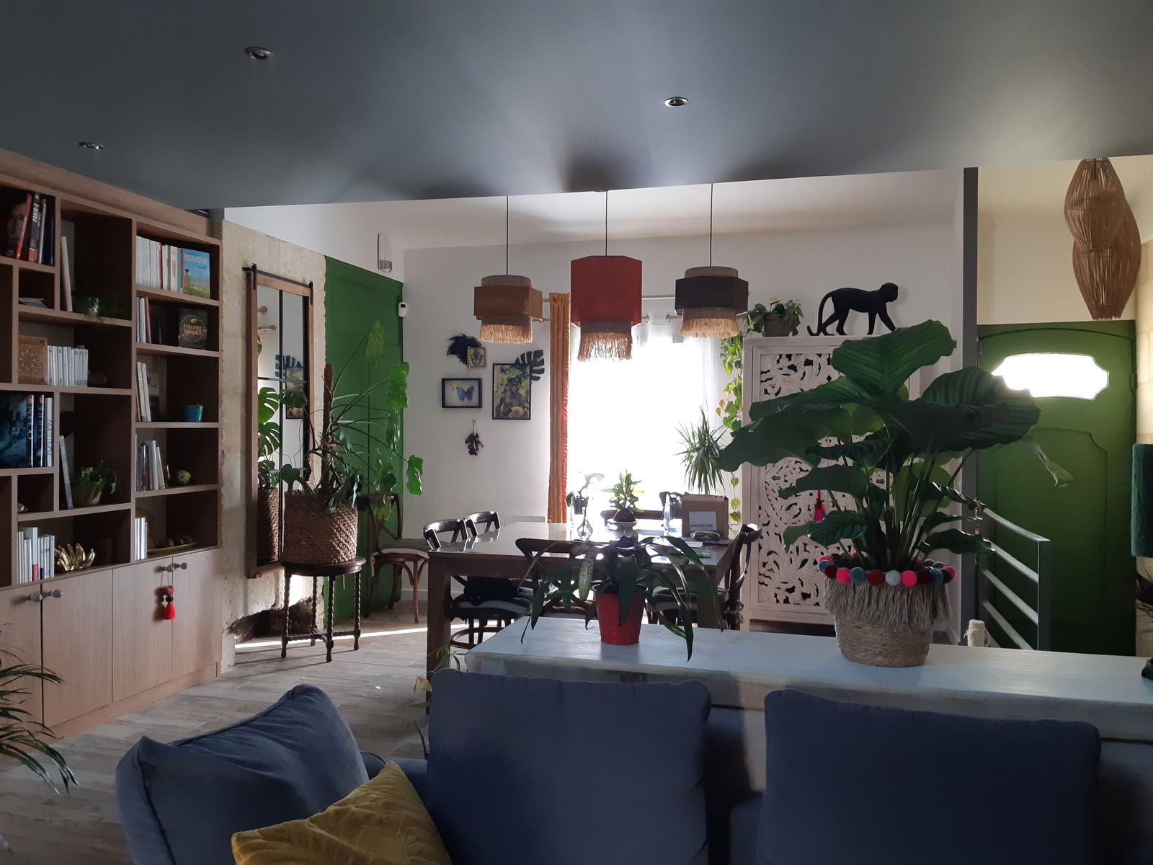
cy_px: 432
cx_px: 576
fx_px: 866
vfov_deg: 53.1
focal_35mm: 26
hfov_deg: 67.3
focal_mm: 3.93
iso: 100
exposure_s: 1/50
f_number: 1.7
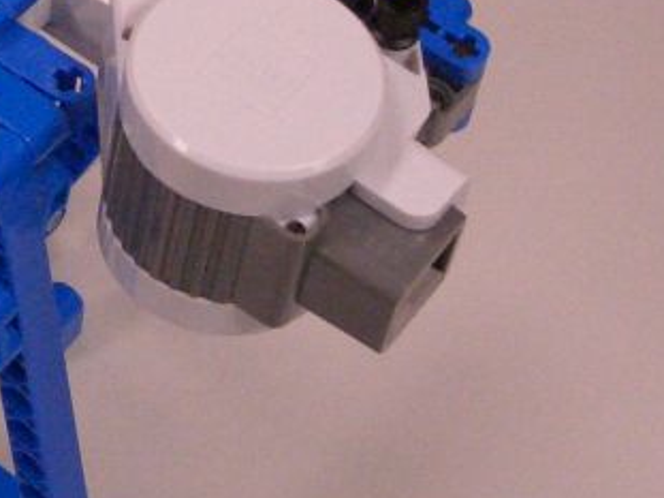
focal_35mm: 152
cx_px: -32
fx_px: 2915
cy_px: 109
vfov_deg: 9.7
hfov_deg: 12.8
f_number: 2.8
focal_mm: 6.8
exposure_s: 1/80
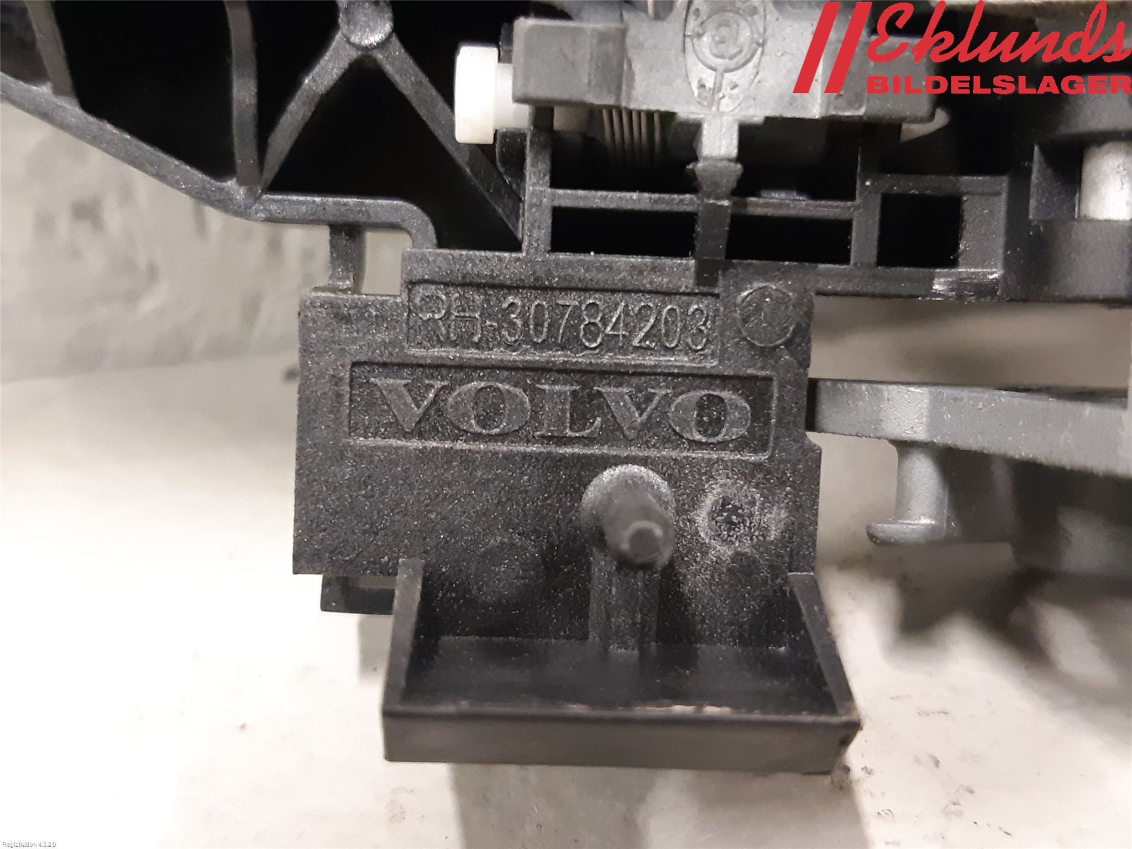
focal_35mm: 26
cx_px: 566
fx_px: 850
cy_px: 424
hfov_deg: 67.3
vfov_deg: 53.1
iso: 400
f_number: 1.7
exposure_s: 1/25
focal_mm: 3.93
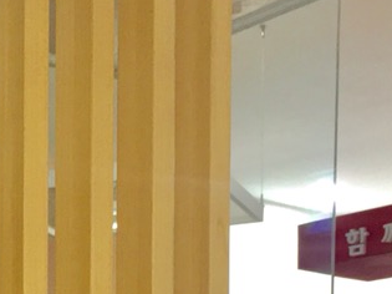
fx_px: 1392
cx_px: 20
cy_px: 532
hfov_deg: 15.8
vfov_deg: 11.2
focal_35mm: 123
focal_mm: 4.15
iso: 100
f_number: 2.2
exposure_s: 1/30
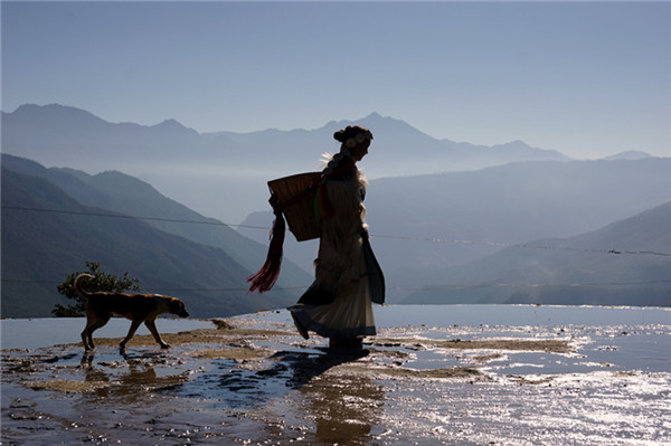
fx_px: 1304
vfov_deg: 19.4
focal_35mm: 70
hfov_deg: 28.9
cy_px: 223
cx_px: 336
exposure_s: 1/1600
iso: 100
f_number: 6.3
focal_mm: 47
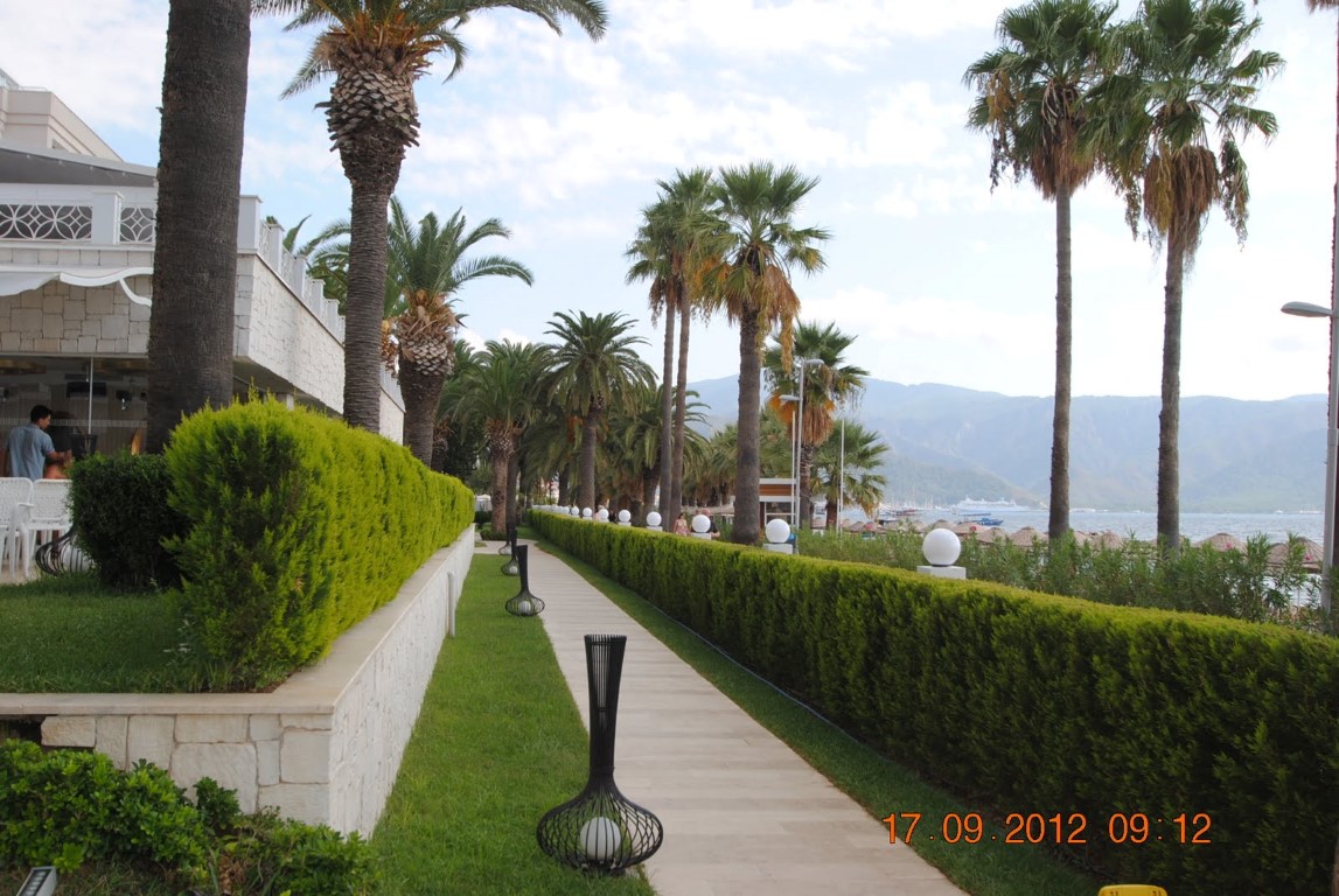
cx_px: 670
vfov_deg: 37.0
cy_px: 448
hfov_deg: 53.1
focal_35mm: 36
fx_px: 1341
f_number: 5.6
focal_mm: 24
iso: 100
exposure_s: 1/200
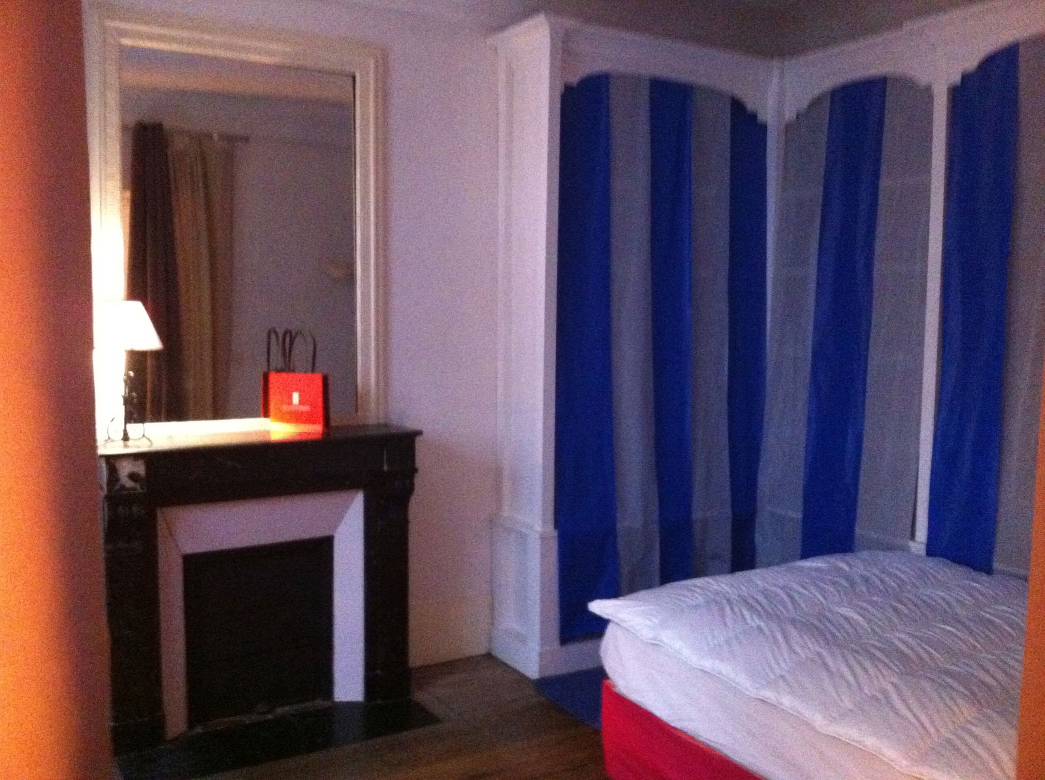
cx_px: 522
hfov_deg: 52.7
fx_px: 1055
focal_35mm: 35
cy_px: 390
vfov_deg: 40.6
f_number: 2.8
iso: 1000
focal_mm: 3.85
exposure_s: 1/15
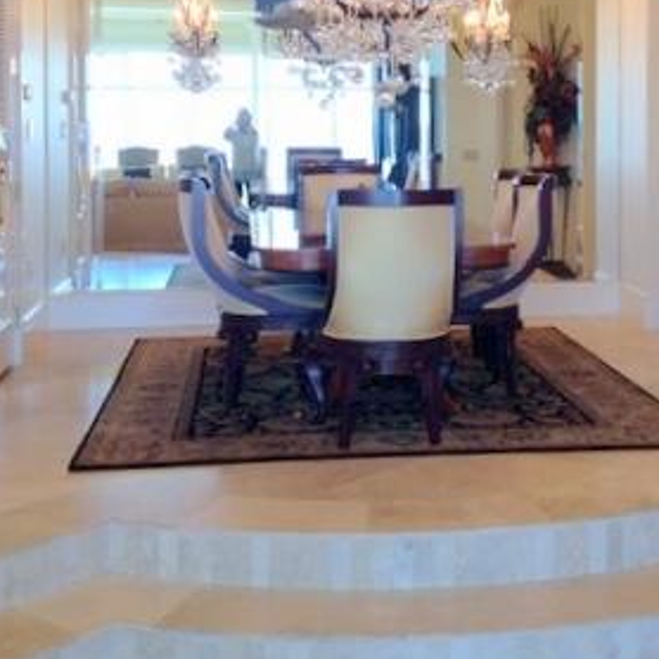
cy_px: 159
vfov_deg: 26.9
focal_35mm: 63
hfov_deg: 27.1
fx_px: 1357
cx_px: 460
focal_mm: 4.12
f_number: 2.4
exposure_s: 1/60
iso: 50
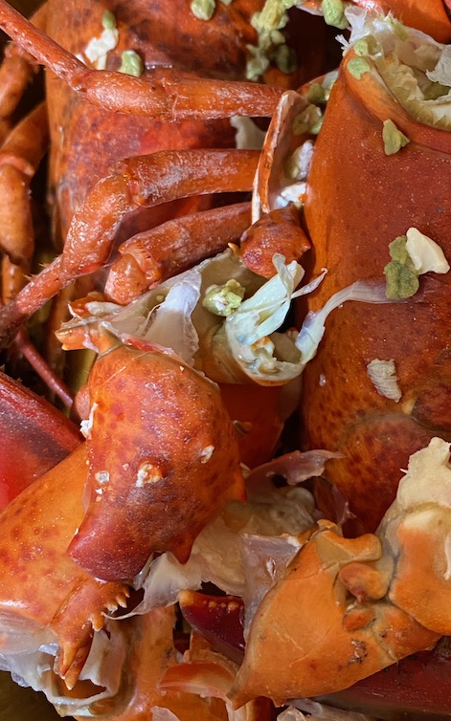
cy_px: 313
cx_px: 381
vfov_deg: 44.3
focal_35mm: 45
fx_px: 885
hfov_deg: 27.8
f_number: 1.8
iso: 400
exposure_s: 1/40
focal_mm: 4.25
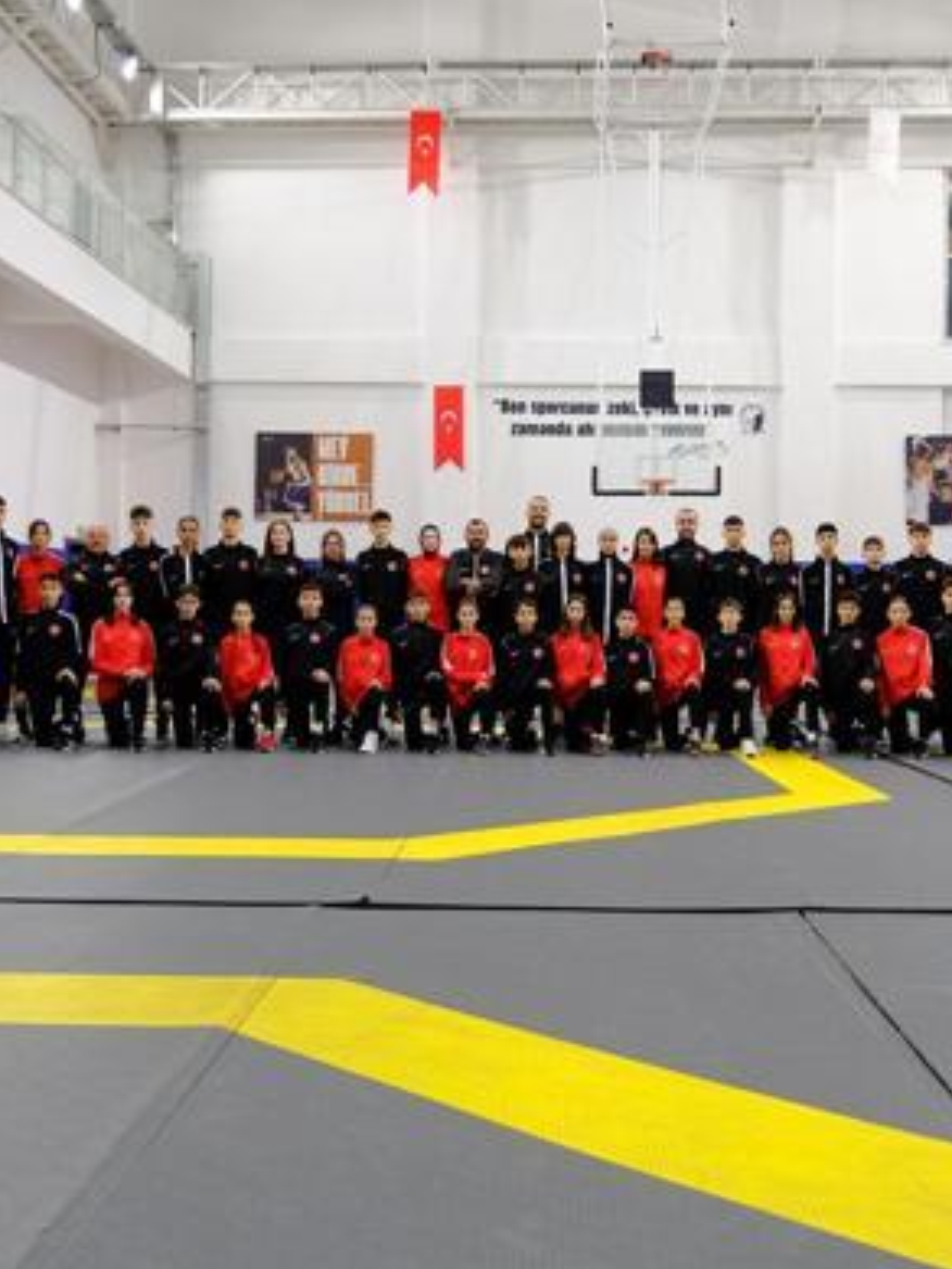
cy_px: 613
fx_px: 1503
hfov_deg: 35.1
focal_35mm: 41
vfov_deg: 45.8
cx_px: 523
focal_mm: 18.2
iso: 2500
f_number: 2.8
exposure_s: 1/400
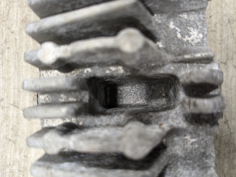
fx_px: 184
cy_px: 88
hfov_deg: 65.3
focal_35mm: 27
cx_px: 118
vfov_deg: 51.4
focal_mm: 4.38
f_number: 1.73
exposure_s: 1/120
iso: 145
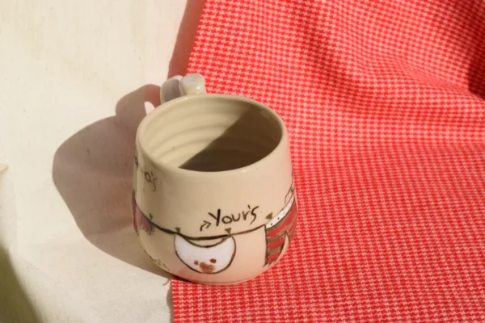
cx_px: 242
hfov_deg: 24.6
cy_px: 162
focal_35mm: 82
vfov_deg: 16.6
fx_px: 1111
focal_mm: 55
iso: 200
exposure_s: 1/500
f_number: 11
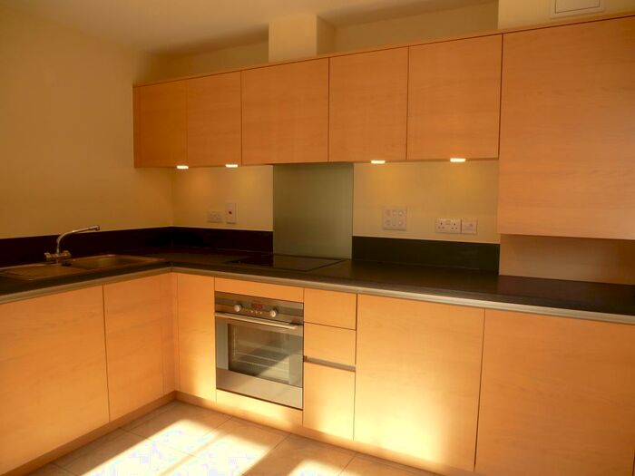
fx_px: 440
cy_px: 238
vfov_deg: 56.8
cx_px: 318
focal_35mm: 24
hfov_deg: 71.6
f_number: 3.3
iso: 100
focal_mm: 4.3
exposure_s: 1/60
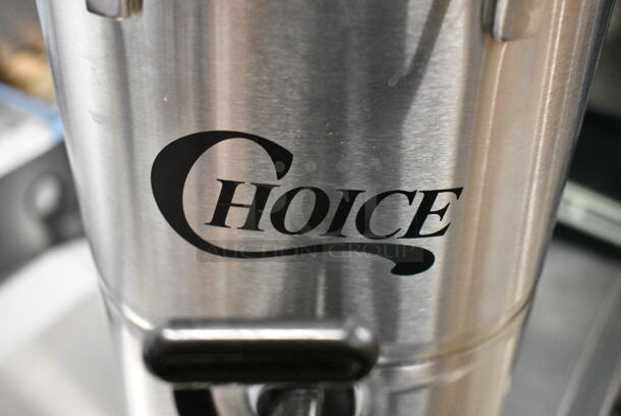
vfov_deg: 30.9
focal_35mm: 44
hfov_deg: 44.9
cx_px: 310
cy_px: 208
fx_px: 751
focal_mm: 29
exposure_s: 1/60
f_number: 4.2
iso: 6400
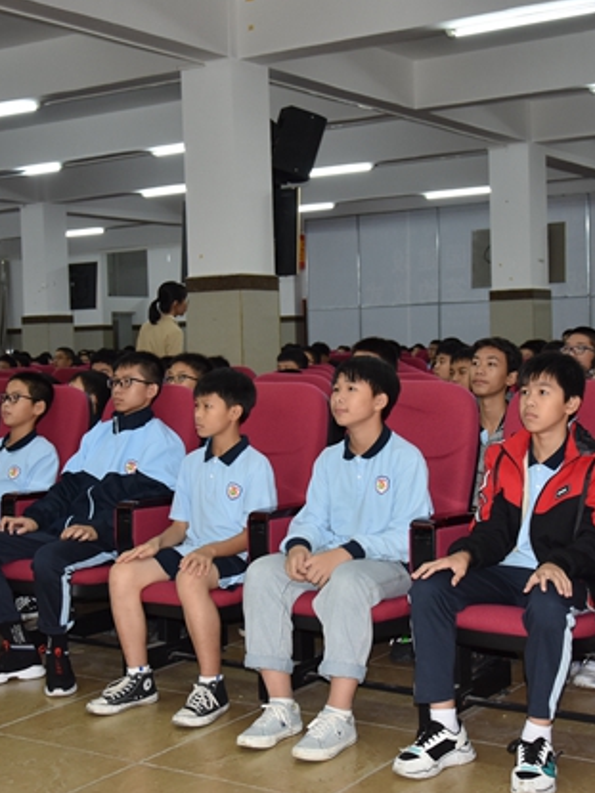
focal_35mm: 55
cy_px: 396
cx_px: 314
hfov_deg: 26.7
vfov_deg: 35.1
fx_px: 1255
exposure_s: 1/60
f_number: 4
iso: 720
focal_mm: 25
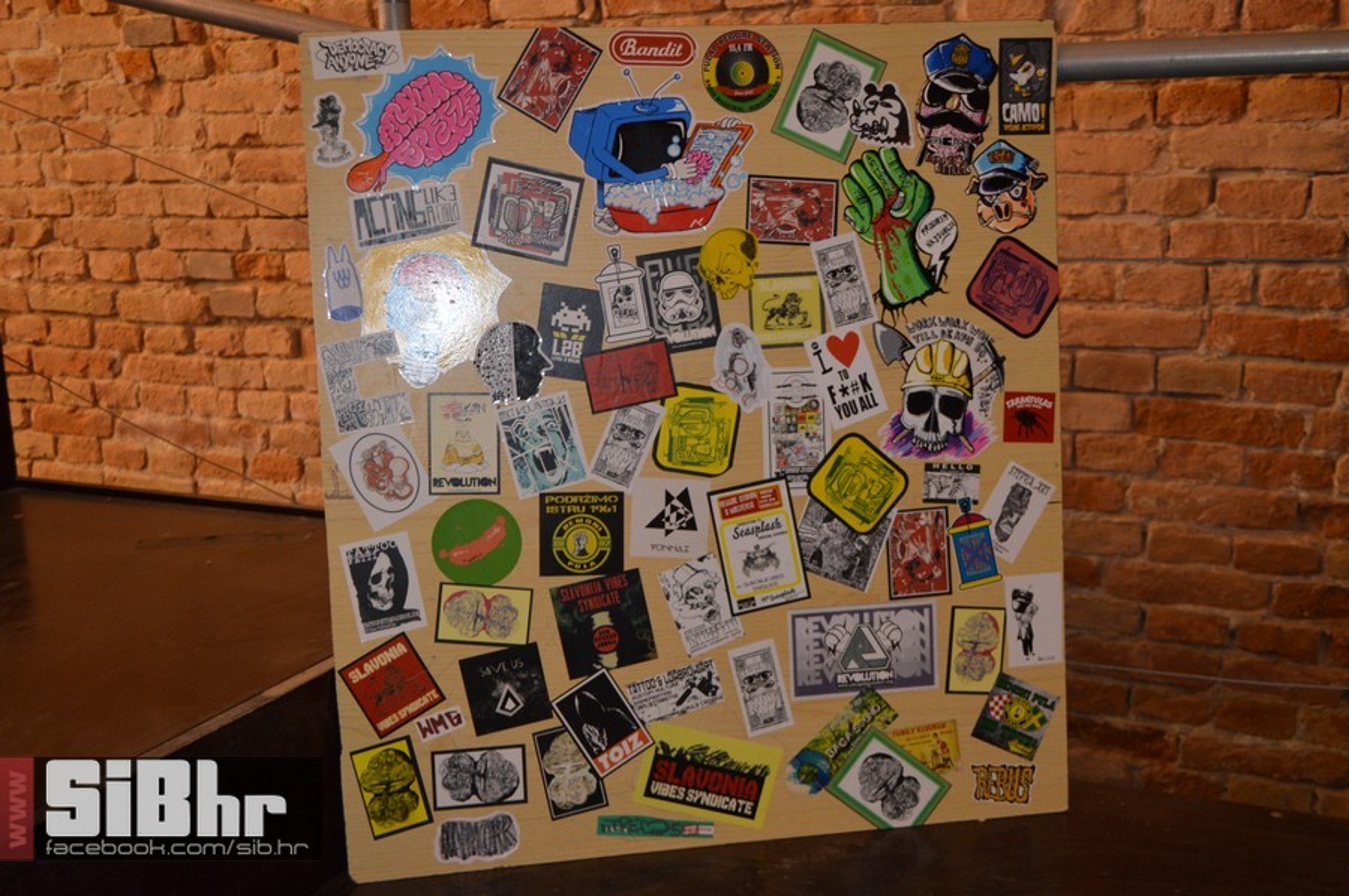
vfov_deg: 34.1
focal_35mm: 39
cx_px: 674
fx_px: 1460
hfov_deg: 49.6
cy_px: 448
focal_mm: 26
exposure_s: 1/13
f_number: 4.2
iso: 800
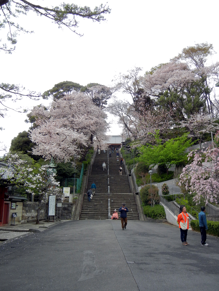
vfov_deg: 54.0
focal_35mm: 34
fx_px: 287
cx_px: 110
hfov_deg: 41.8
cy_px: 146
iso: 230
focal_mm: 6.2
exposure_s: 1/172
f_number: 3.6
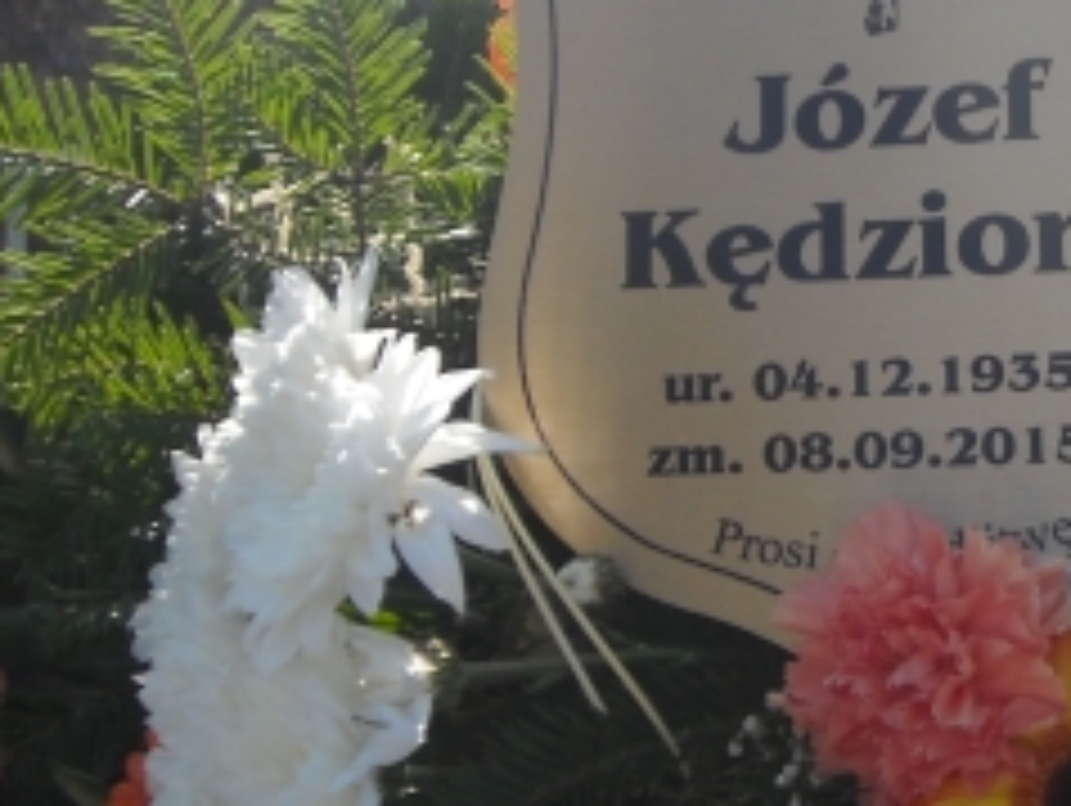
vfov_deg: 15.7
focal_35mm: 94
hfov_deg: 20.4
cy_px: 225
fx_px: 2911
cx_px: 958
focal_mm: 5.7
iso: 64
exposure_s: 1/192
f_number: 5.6
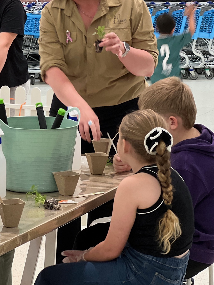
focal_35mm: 134
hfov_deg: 11.1
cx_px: 73
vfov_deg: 14.7
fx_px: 1104
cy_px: 69
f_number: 2.8
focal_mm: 9
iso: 320
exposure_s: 1/33
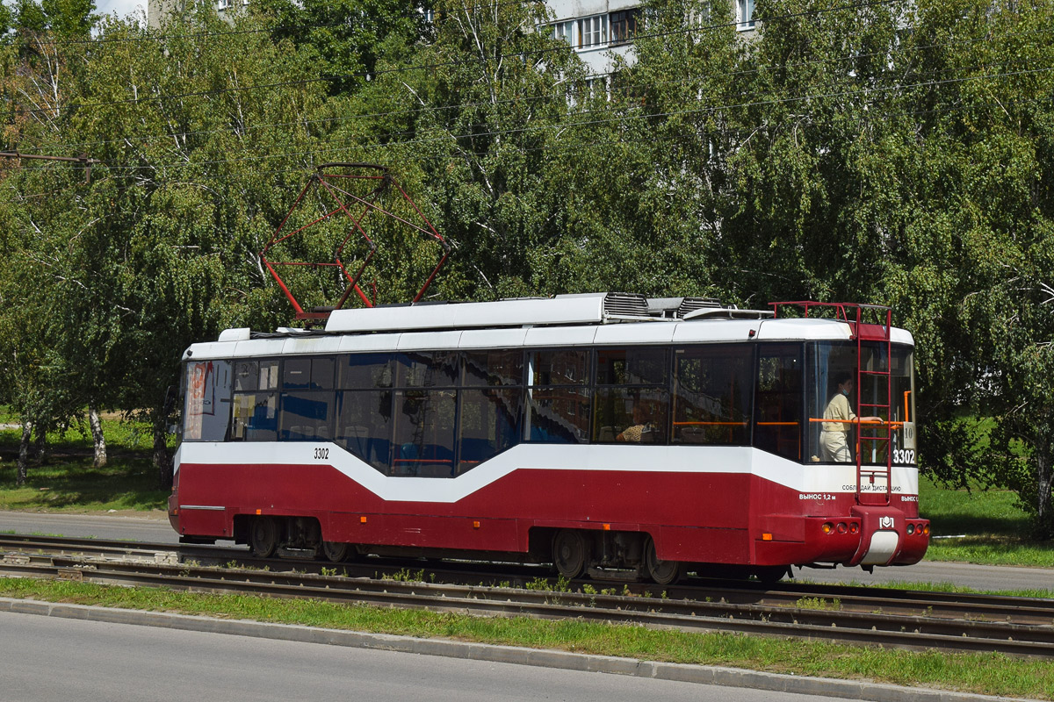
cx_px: 527
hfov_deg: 24.6
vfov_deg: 16.6
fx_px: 2415
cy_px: 351
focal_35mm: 82
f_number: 8
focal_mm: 55
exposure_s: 1/1000
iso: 200
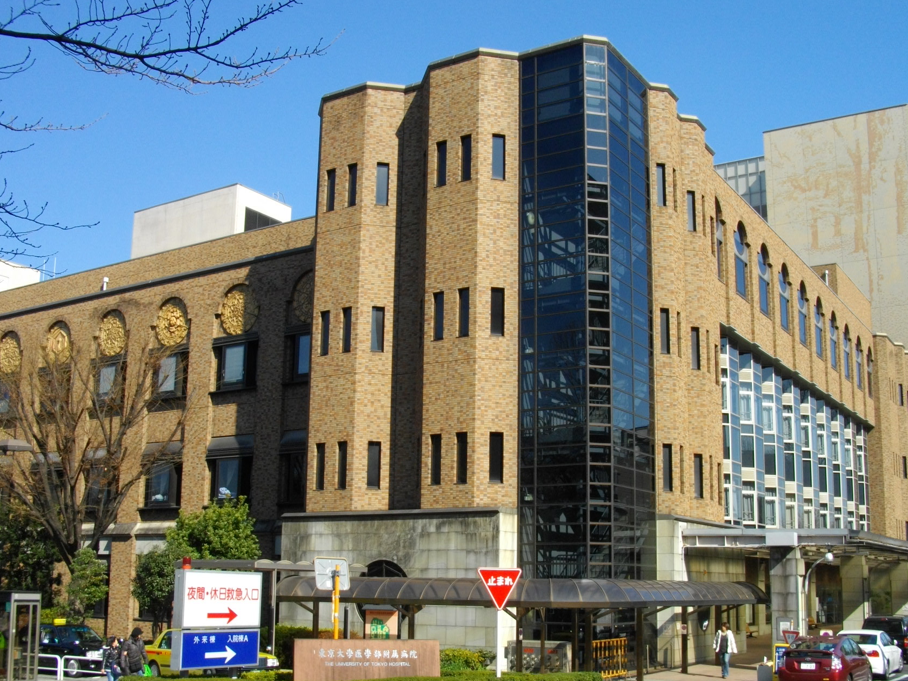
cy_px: 400
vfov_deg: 36.7
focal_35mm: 39
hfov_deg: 47.9
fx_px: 1023
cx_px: 448
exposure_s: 1/320
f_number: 5.5
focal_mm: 5.7
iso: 100
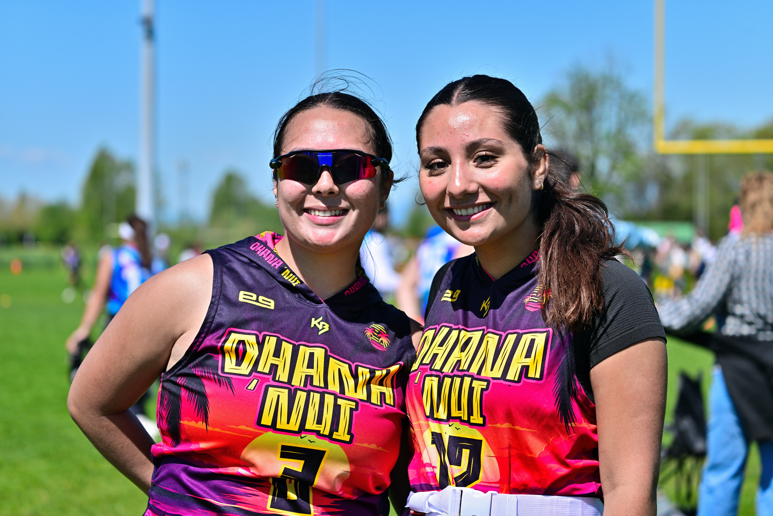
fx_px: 2147
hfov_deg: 20.4
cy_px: 258
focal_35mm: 100
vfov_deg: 13.7
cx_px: 386
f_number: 4.5
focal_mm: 100
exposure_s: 1/3200
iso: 250
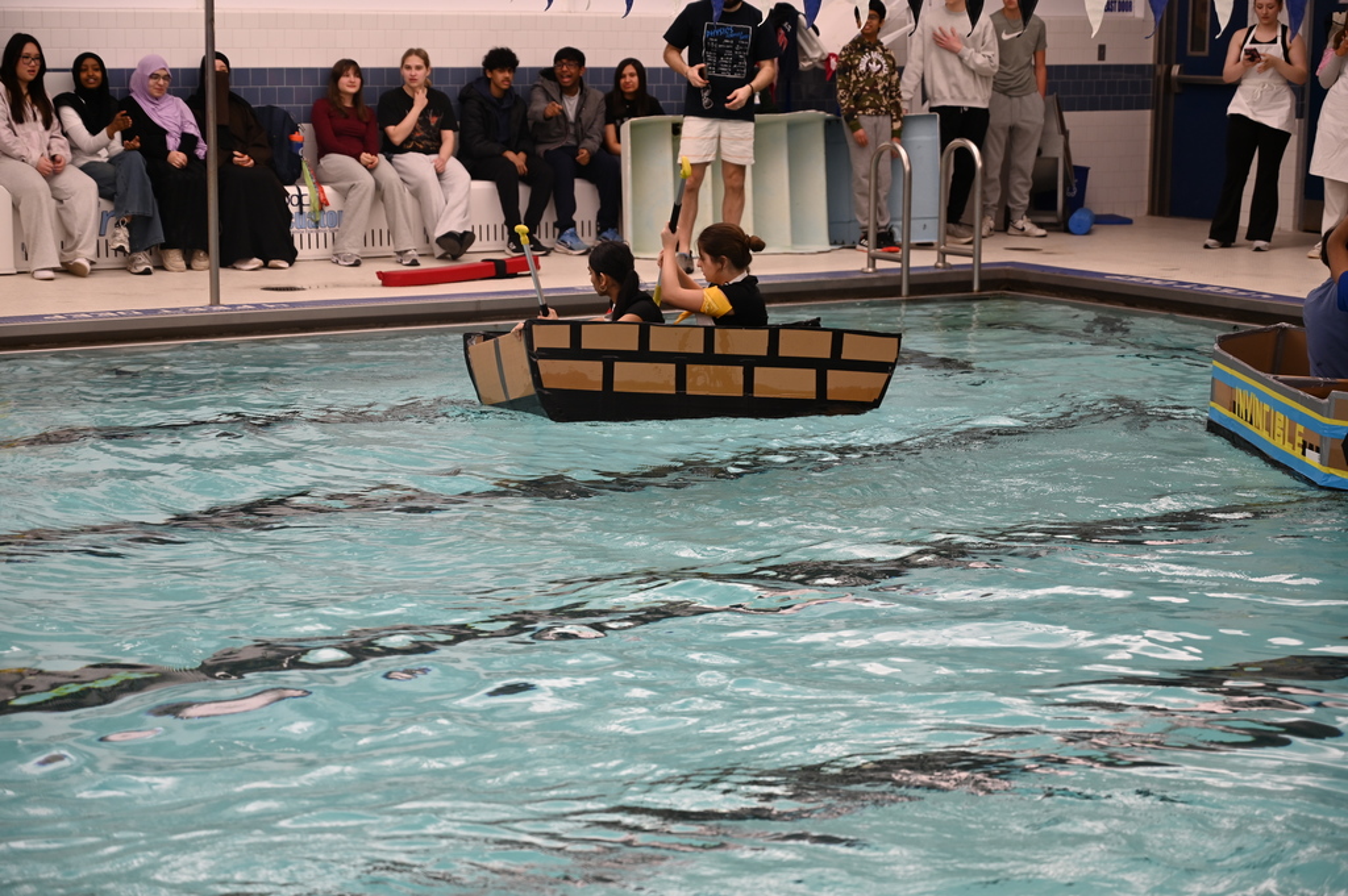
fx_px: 2619
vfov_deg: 19.4
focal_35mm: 70
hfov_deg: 28.9
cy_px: 448
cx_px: 674
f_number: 4
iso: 450
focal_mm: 70
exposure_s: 1/125
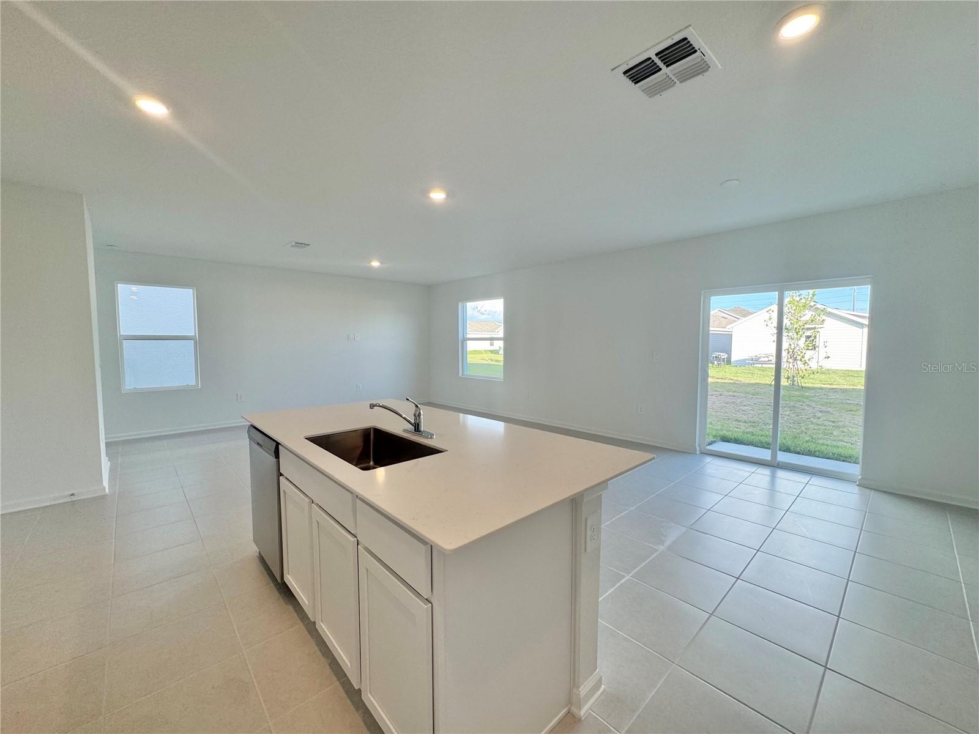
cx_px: 490
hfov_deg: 102.1
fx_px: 396
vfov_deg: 85.7
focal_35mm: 14
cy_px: 367
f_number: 2.2
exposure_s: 1/120
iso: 100
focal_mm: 2.22
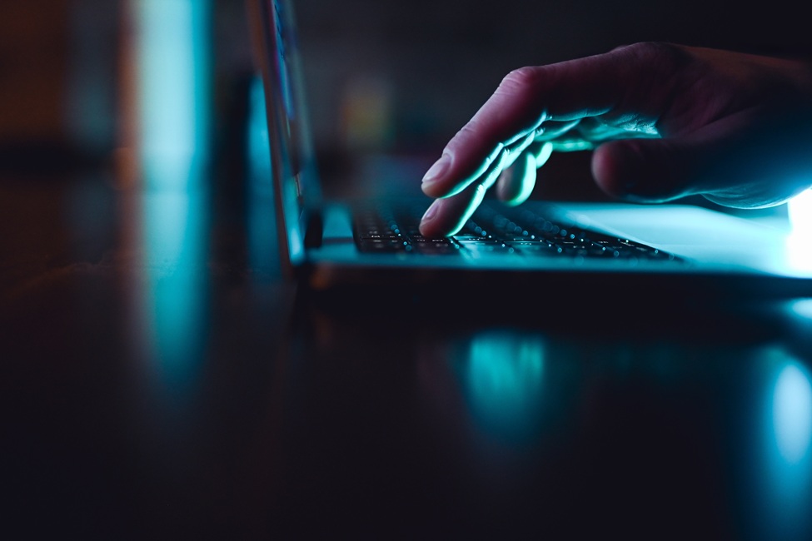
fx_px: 1128
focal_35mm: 50
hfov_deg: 39.6
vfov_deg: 27.0
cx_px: 406
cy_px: 270
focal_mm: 50
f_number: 1.8
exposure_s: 1/200
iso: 1600
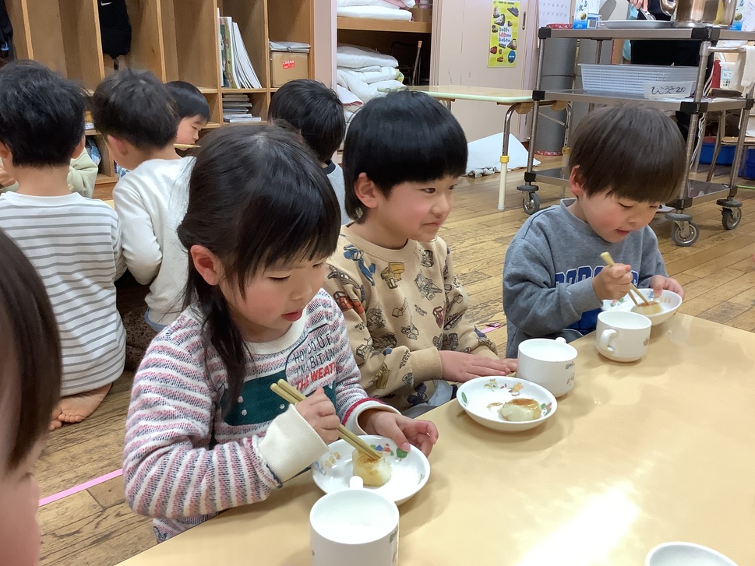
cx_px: 378
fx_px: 698
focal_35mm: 32
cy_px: 286
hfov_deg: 56.8
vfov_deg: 44.2
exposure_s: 1/60
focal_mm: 3.3
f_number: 2.4
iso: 160
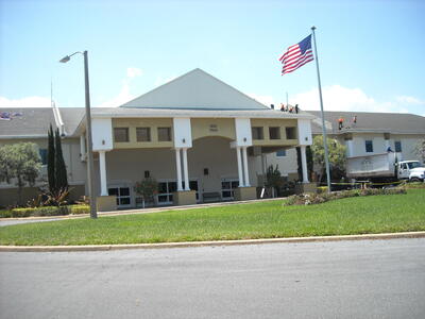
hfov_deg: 52.6
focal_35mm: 35
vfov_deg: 40.7
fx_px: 430
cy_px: 160
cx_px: 212
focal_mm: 5.7
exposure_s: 1/250
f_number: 5.6
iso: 87
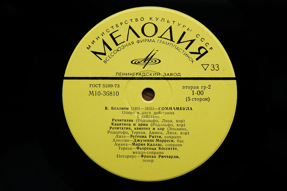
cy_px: 96
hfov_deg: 37.9
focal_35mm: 52
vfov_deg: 25.7
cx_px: 144
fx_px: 418
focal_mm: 35
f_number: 4.5
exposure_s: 1/80
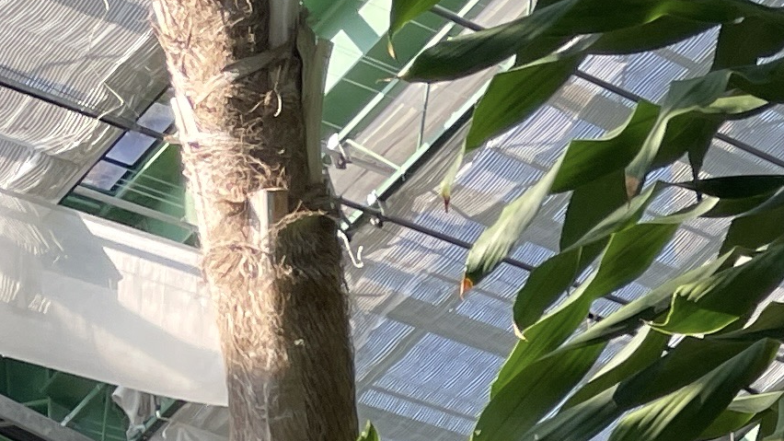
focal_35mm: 134
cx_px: 1360
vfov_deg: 7.5
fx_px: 2785
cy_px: 1490
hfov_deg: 14.3
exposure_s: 1/440
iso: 32
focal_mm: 4.2
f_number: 1.6
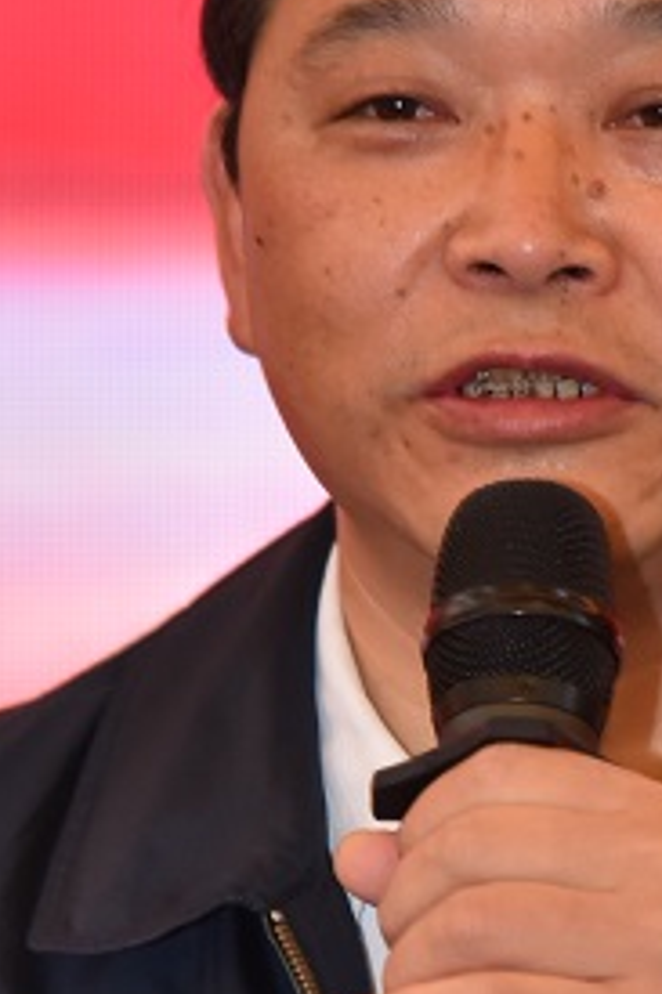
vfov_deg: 4.8
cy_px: 799
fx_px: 11820
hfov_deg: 3.2
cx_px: 492
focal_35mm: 428
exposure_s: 1/125
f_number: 4.5
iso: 1000
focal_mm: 112
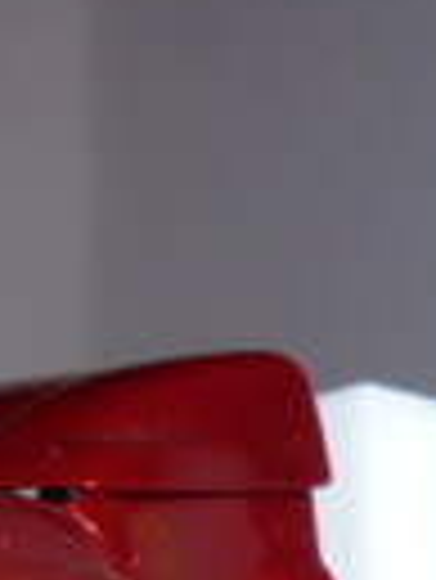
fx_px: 2330
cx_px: 67
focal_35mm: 139
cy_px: 980
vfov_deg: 13.1
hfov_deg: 10.6
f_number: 3.1
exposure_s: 1/60
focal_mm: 5
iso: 100
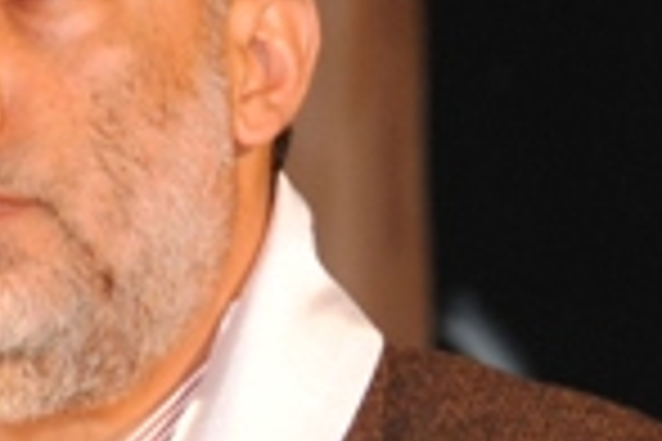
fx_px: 12025
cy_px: 446
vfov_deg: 2.1
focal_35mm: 654
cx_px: 176
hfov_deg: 3.2
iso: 400
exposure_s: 1/60
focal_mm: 80
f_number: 5.3
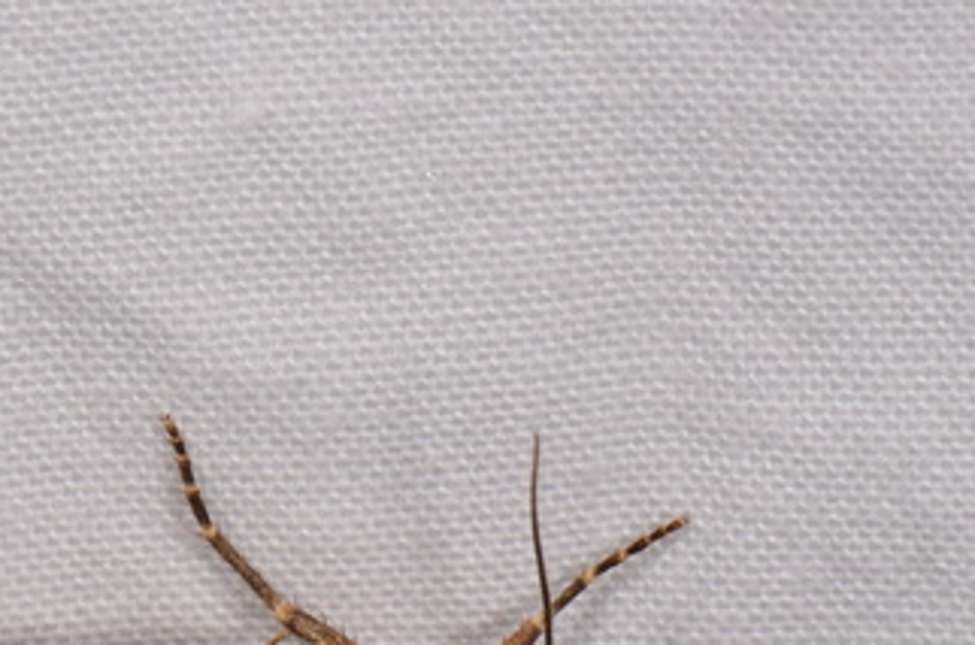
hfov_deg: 6.6
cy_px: 742
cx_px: 188
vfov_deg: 4.4
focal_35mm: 313
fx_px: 8462
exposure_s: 1/60
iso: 100
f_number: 25
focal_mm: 85
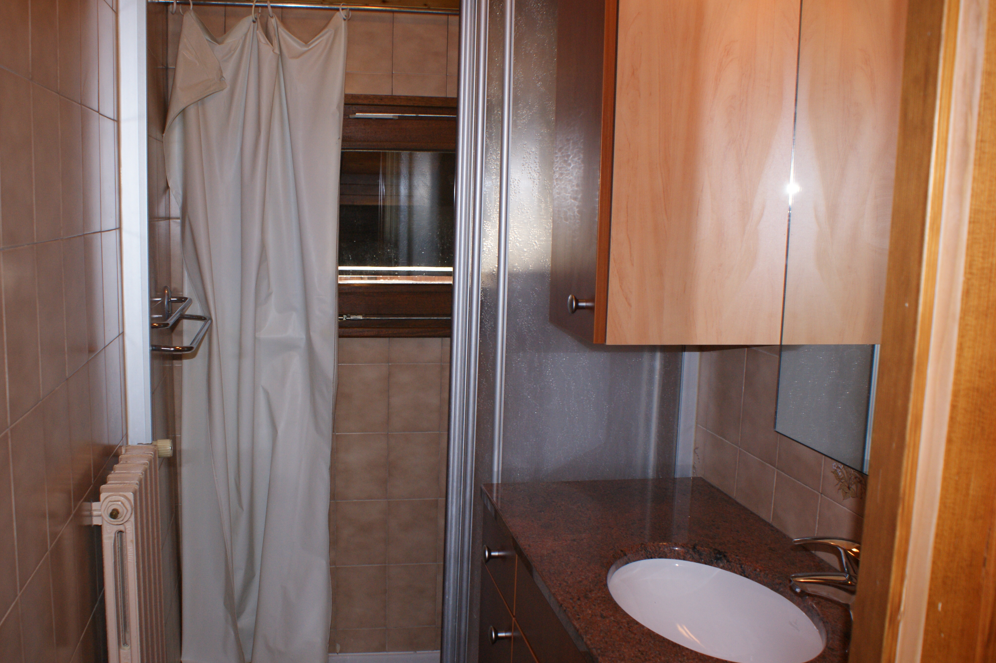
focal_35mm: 34
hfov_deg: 55.7
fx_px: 940
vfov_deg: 38.8
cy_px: 334
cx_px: 436
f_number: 5.6
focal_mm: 20
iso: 400
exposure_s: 1/60
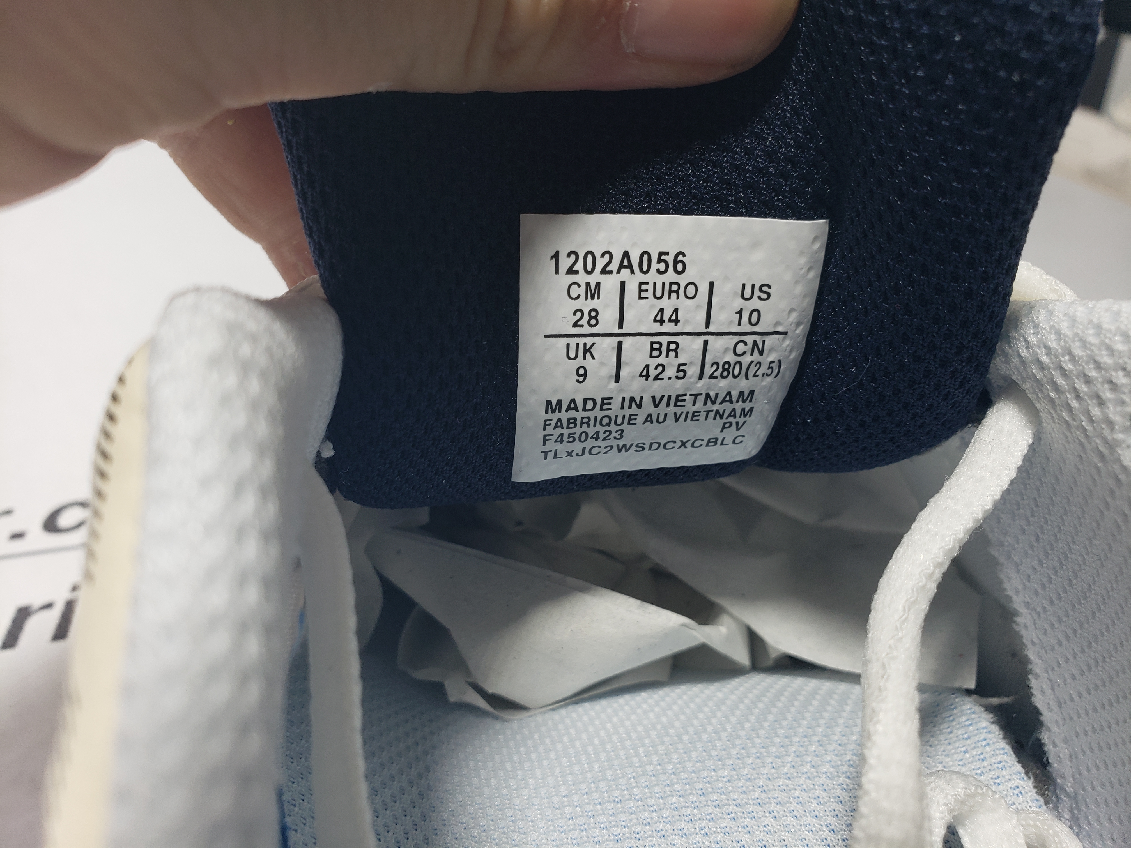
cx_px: 566
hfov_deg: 67.3
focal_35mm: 26
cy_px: 424
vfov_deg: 53.1
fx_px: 849
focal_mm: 4.3
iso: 50
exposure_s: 1/133
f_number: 2.4
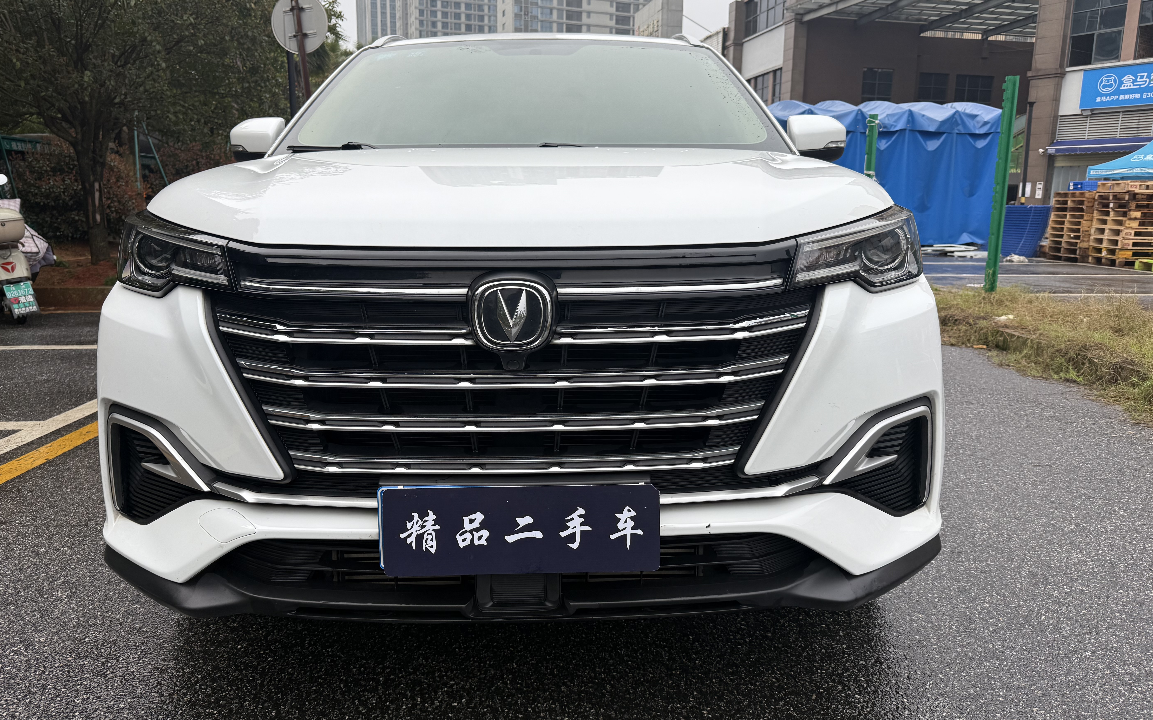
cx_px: 572
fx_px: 817
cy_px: 372
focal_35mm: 26
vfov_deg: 47.6
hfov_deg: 70.4
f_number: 1.78
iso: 80
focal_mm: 6.76
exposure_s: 1/347
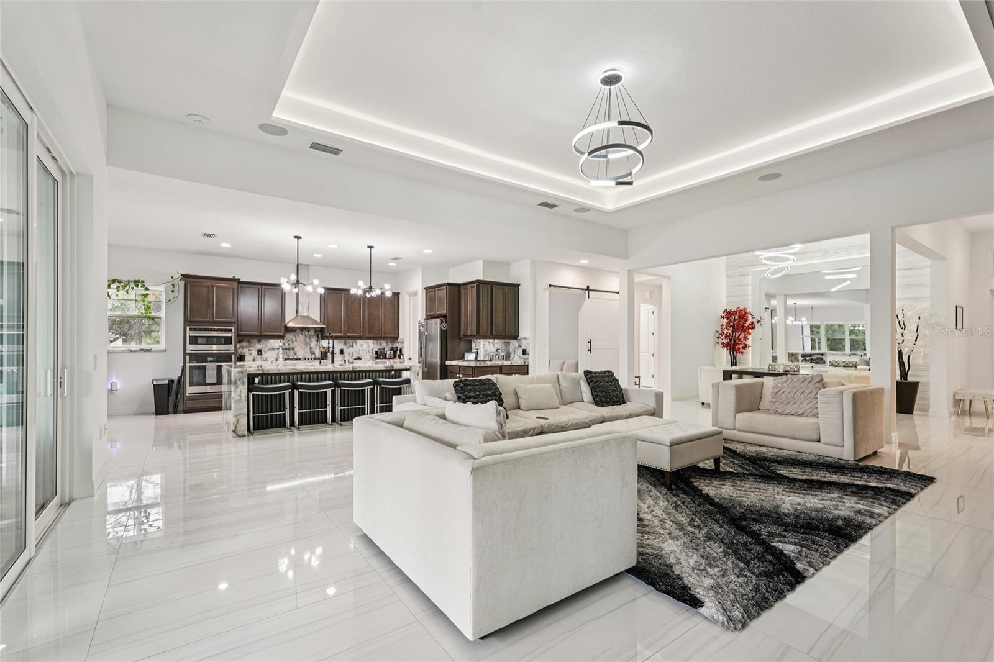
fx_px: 442
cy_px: 331
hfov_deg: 96.7
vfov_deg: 73.7
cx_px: 497
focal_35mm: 16
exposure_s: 1/15
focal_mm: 16
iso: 400
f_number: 8
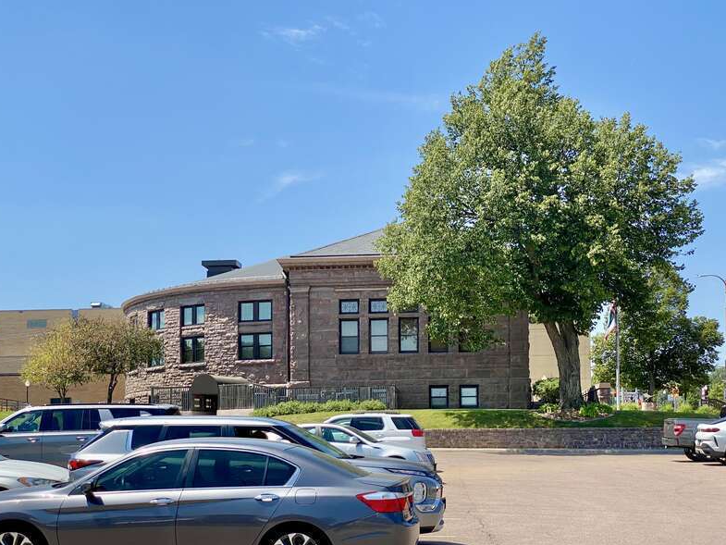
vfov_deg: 27.5
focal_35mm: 53
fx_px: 1112
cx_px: 357
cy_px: 277
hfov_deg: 36.2
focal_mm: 6
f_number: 2
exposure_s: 1/1546
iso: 20
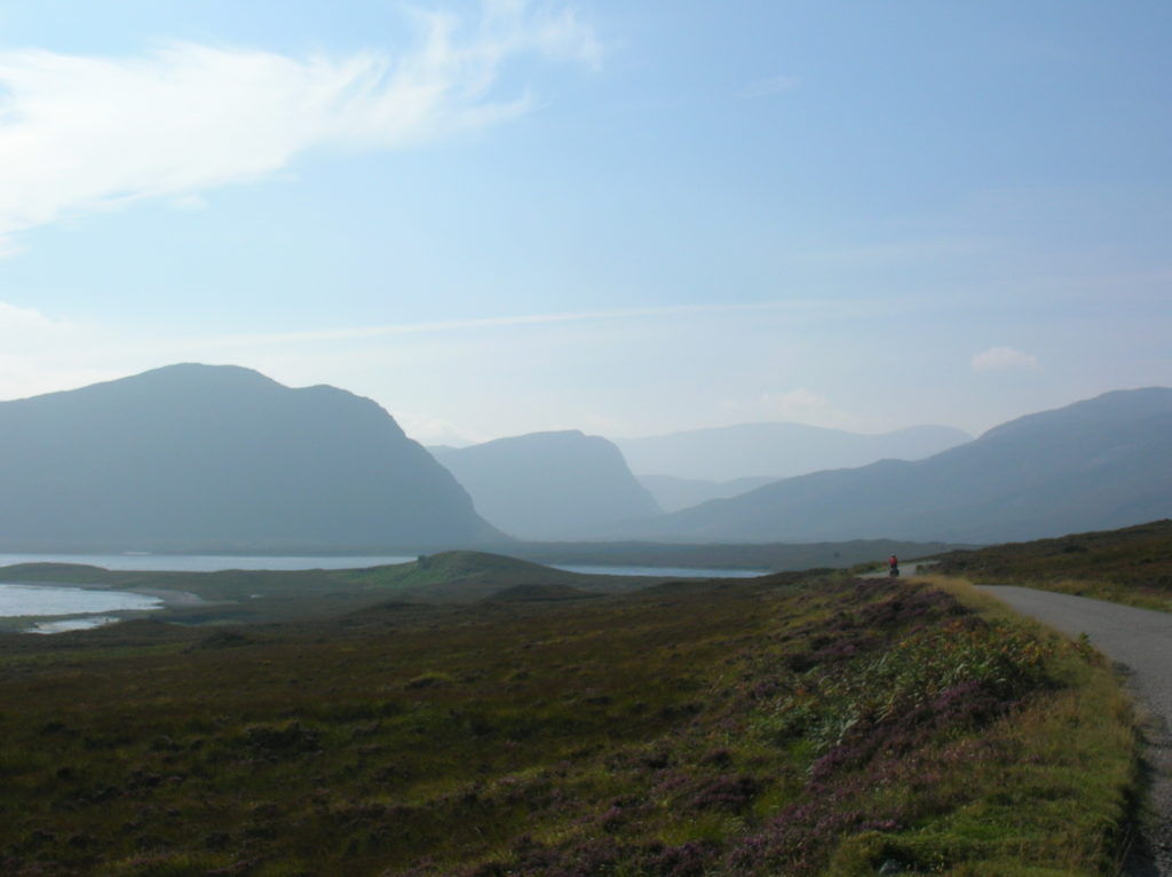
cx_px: 586
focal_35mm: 54
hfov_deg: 35.6
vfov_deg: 27.0
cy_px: 438
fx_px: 1827
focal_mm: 9
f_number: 5.7
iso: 50
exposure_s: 1/626
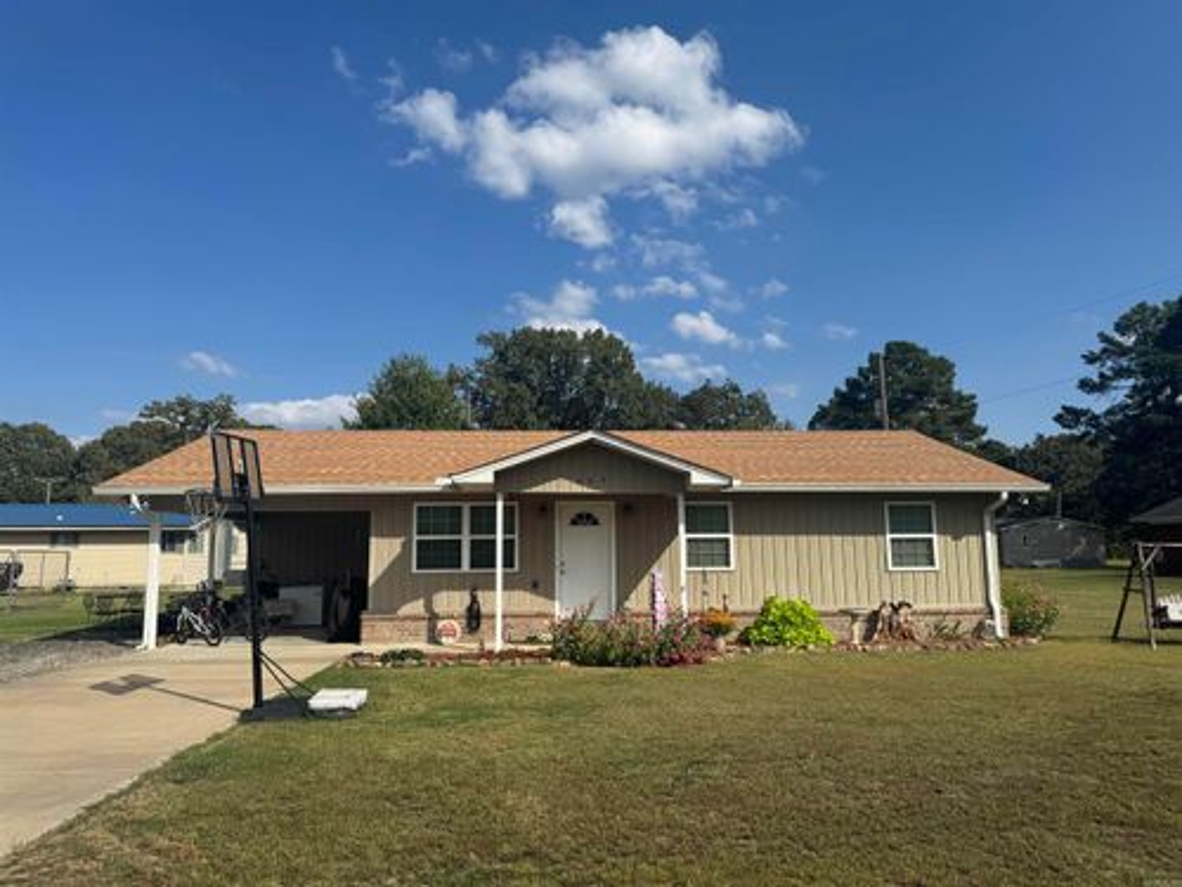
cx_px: 591
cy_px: 444
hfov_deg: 71.6
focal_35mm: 24
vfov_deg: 56.8
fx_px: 820
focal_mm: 6.76
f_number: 1.78
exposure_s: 1/6410
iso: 80
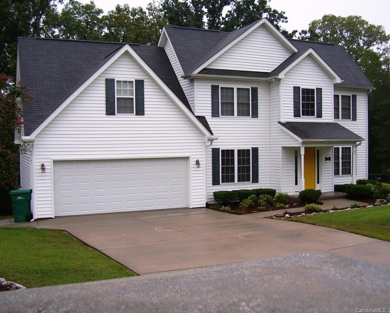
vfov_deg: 38.2
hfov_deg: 46.8
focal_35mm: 39
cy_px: 156
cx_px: 192
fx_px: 450
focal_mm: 6
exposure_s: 1/90
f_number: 2.7
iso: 80
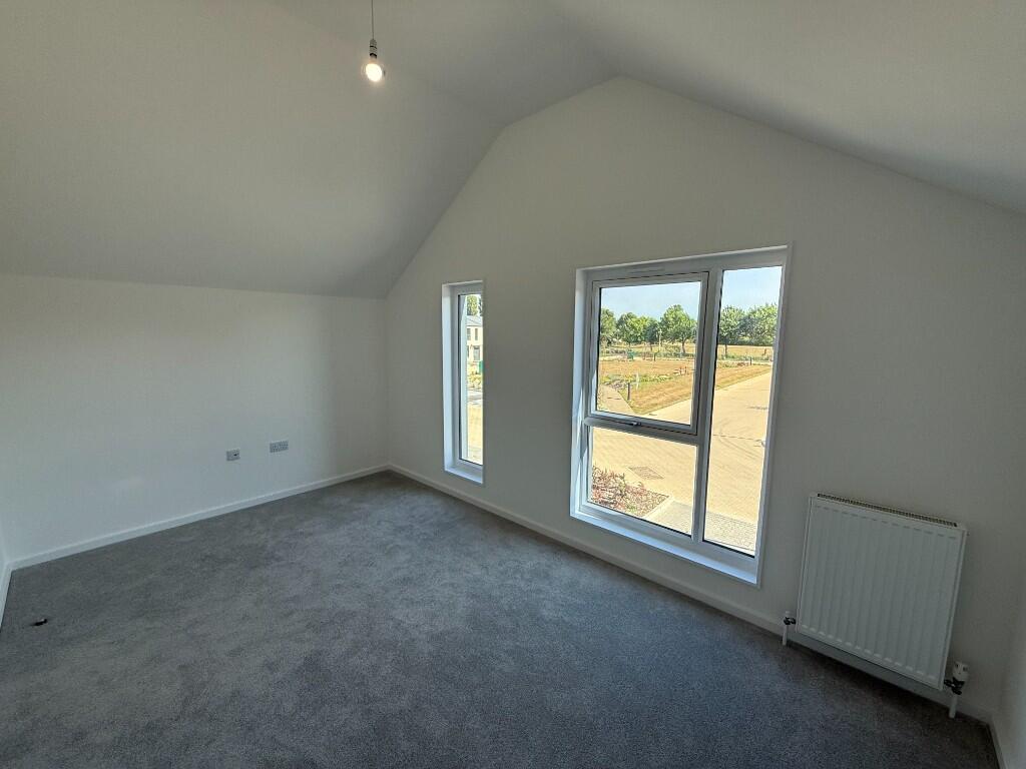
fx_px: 415
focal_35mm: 14
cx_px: 513
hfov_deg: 102.1
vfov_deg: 85.7
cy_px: 384
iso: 50
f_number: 2.2
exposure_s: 1/416
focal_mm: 2.22
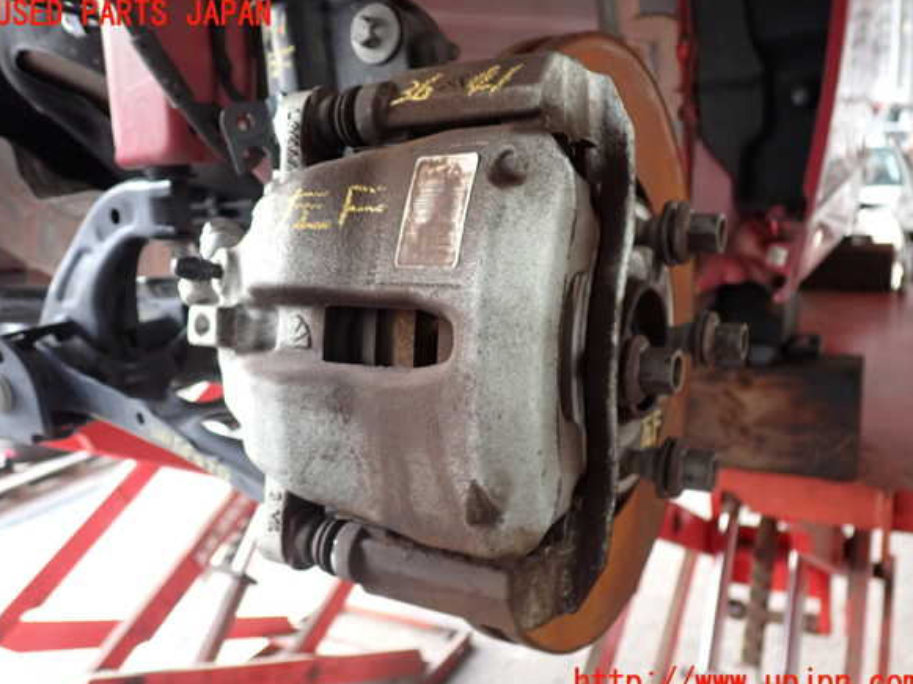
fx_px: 817
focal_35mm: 31
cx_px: 457
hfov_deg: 58.4
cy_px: 349
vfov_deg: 45.4
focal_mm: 5.4
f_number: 2.3
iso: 200
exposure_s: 1/30
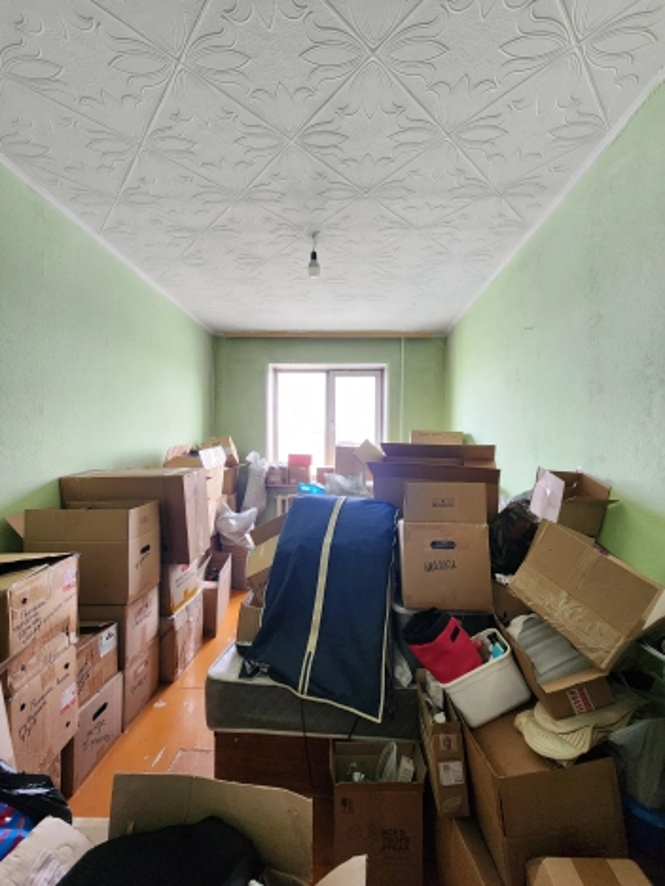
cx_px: 332
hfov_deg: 89.9
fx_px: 333
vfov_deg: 106.2
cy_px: 443
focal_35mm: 13
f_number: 2.2
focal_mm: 2.2
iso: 320
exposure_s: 1/50
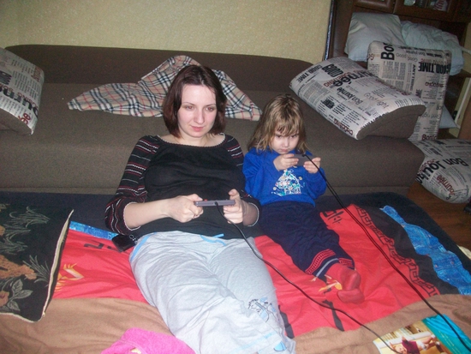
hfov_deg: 56.8
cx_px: 236
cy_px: 177
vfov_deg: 44.2
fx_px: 436
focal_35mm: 32
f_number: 2.8
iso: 160
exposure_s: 1/60
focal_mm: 5.7
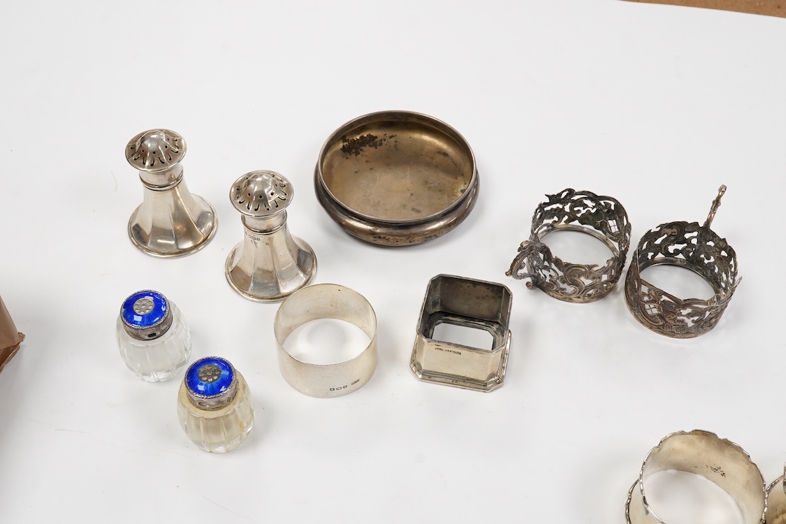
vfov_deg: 29.9
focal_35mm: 45
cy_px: 262
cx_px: 393
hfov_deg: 43.6
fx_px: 982
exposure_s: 1/100
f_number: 16
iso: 2500
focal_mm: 30
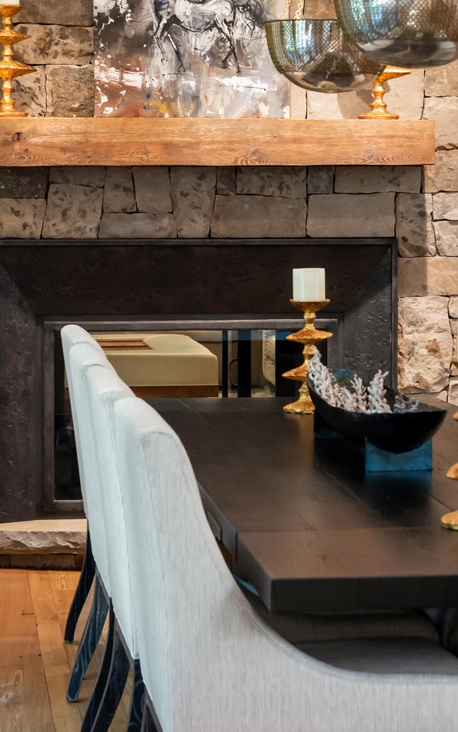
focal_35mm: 98
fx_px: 1957
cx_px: 319
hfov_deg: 13.3
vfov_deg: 21.1
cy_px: 221
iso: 1600
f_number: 7.1
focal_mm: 56
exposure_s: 1/50
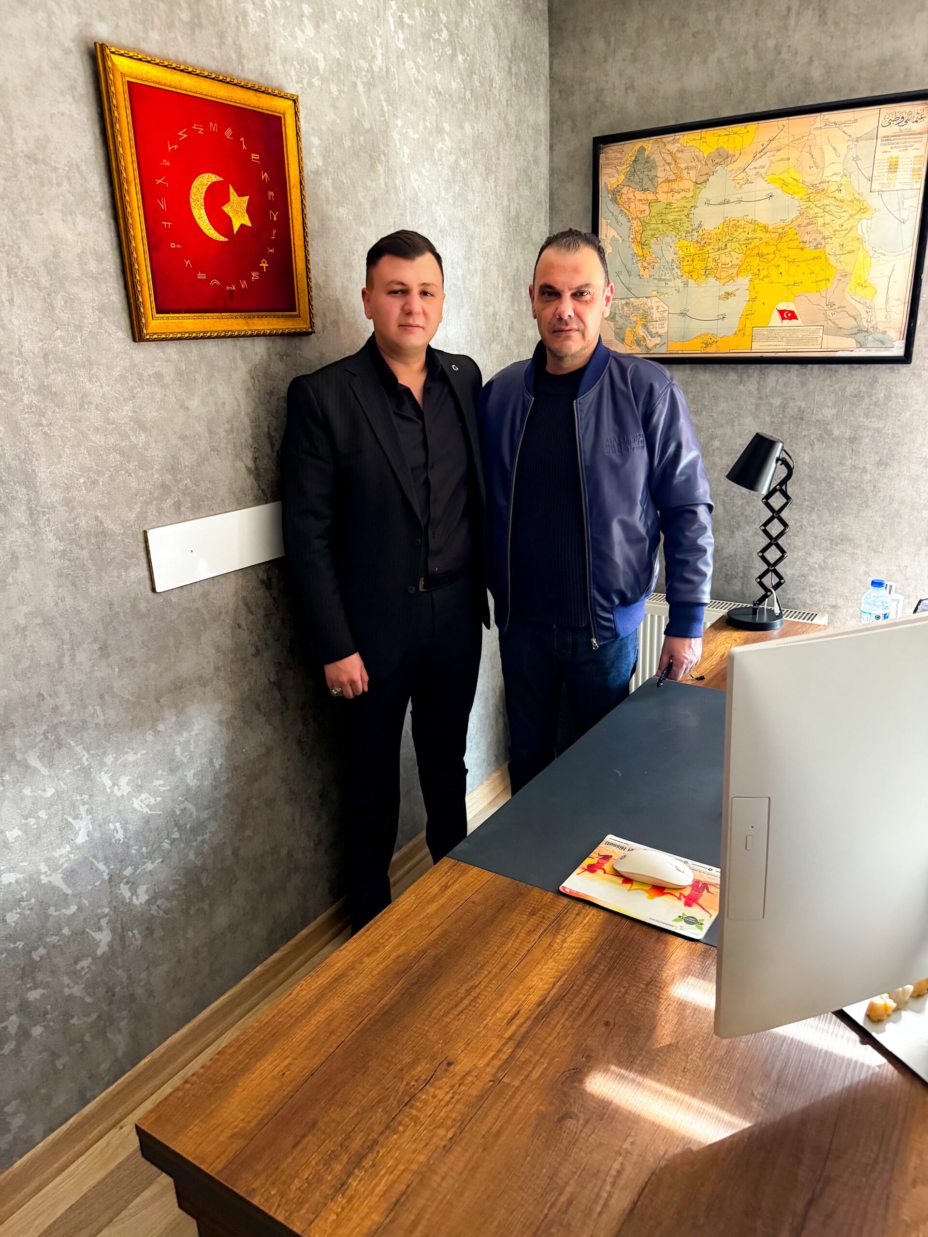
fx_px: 858
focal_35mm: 24
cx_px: 464
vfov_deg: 71.6
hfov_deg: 56.8
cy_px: 618
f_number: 1.8
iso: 1000
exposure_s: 1/40
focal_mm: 6.76
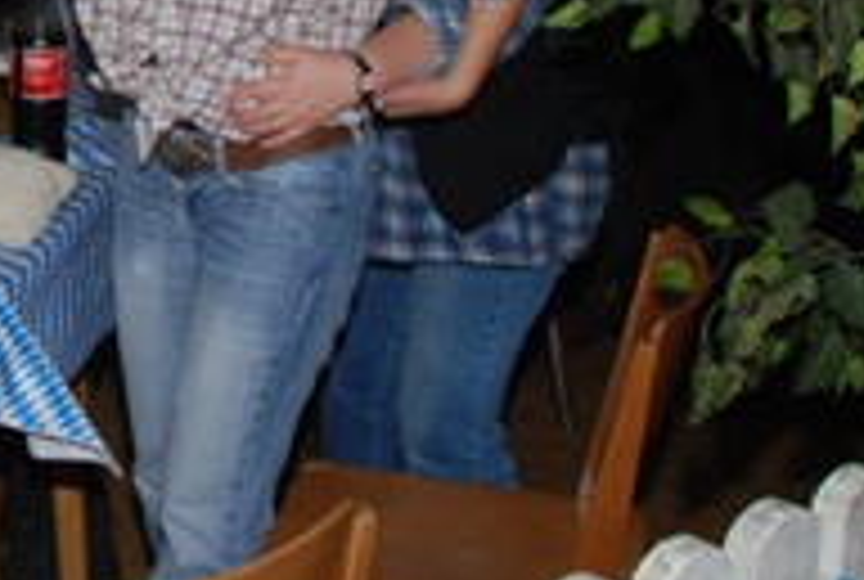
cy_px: -157
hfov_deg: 20.6
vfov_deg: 14.7
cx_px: -261
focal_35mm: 90
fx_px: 2165
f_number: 5.6
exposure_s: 1/60
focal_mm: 18
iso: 400
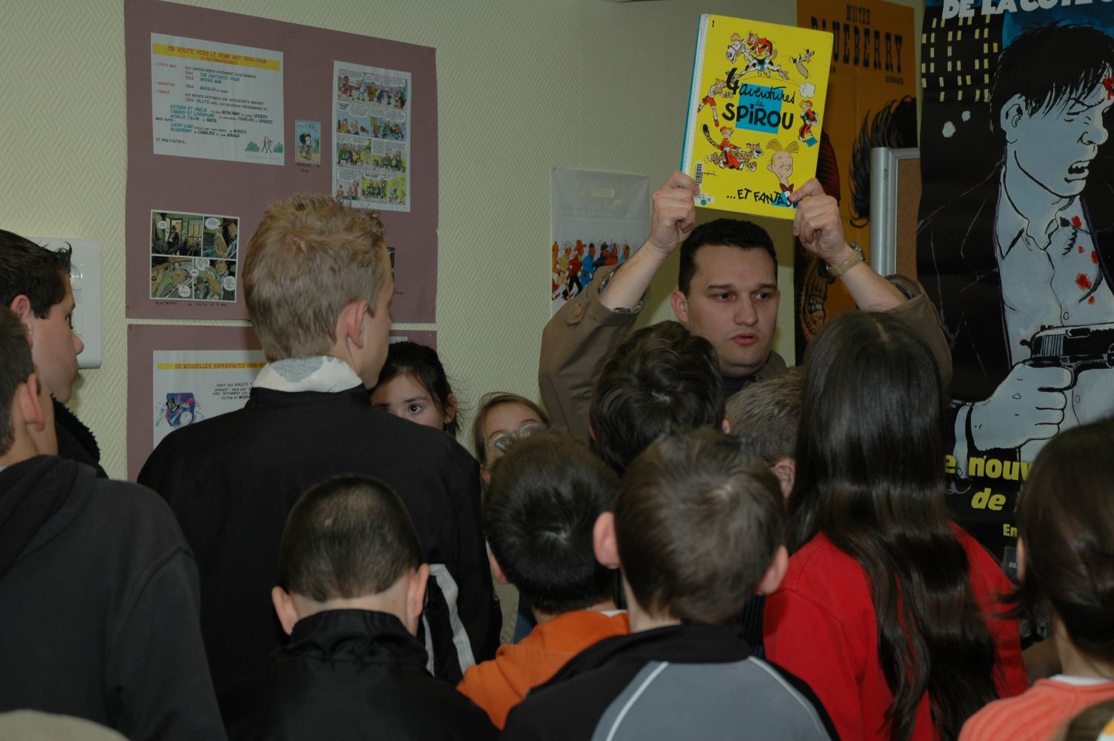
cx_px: 557
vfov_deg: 20.6
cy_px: 370
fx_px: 2041
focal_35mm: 66
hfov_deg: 30.5
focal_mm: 44
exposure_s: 1/60
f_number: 4.5
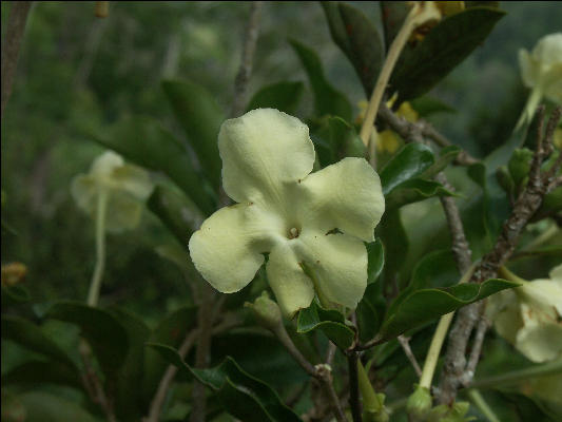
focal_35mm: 107
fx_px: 1738
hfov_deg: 18.4
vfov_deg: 13.8
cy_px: 211
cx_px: 281
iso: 100
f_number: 3.5
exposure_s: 1/640
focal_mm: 26.59
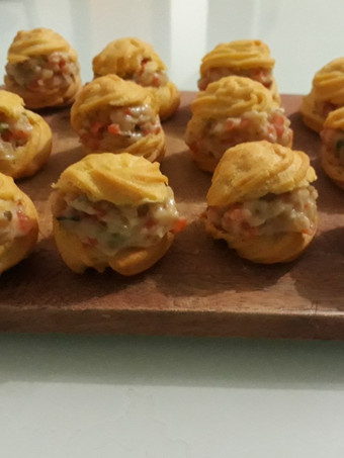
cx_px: 172
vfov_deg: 65.3
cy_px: 229
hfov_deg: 51.4
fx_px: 358
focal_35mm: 27
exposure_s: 1/10
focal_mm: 3.6
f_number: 1.9
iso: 800
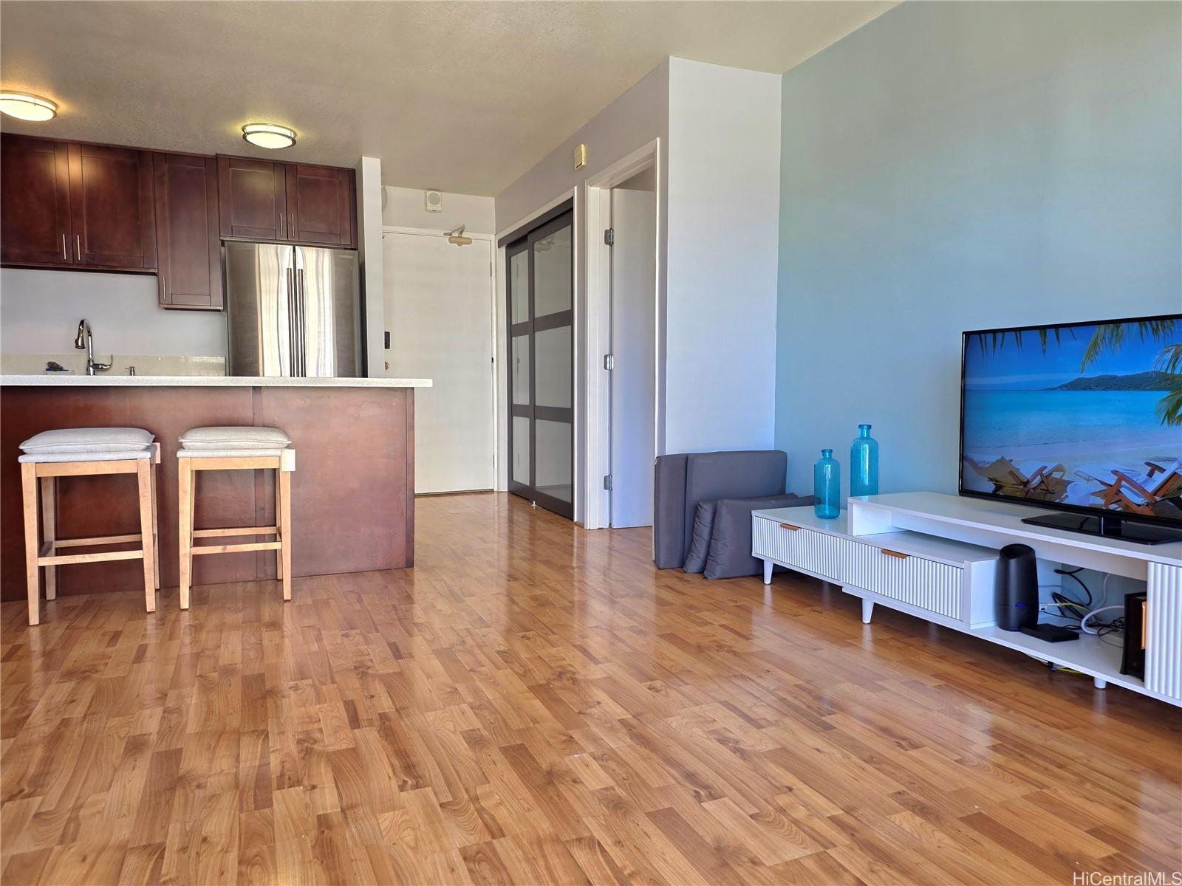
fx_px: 785
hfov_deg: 73.9
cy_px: 443
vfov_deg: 58.9
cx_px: 591
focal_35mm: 23
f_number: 1.7
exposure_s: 1/120
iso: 80
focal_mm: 6.25
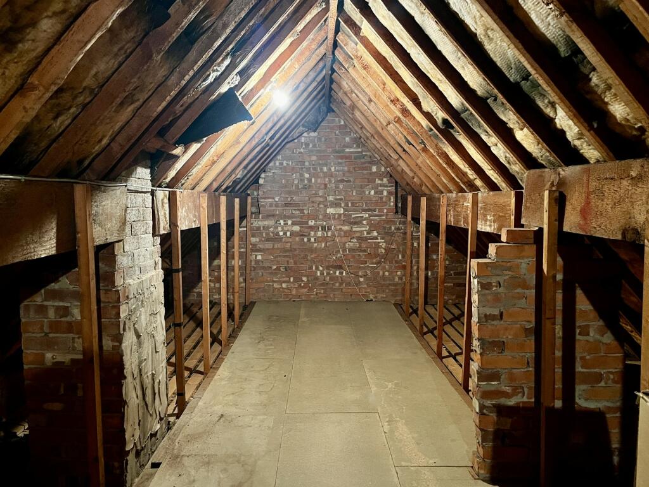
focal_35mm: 26
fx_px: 487
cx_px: 324
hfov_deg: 67.3
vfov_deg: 53.1
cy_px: 244
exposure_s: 1/33
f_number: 1.6
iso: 640
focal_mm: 5.1
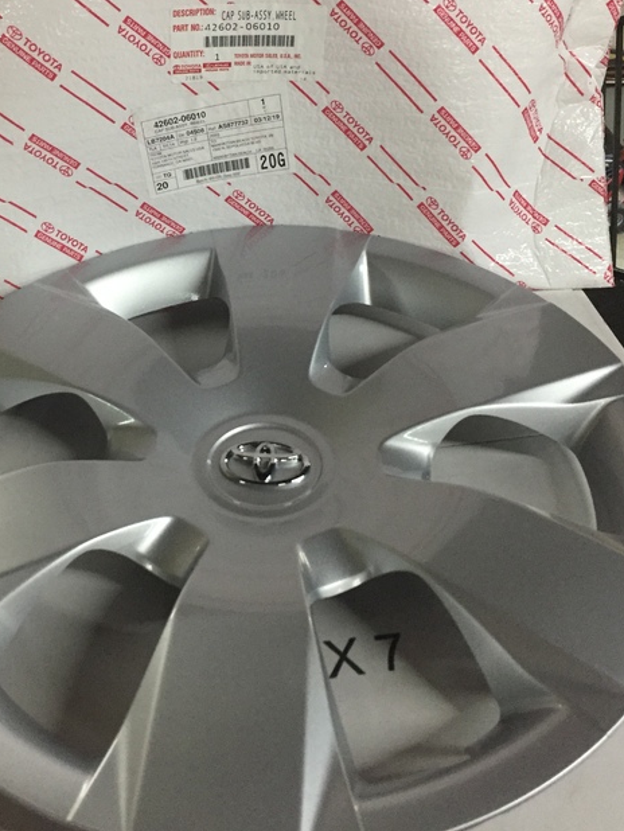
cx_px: 230
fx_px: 961
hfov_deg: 35.8
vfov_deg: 46.4
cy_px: 315
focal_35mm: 40
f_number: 2.2
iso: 160
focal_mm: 4.15
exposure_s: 1/30
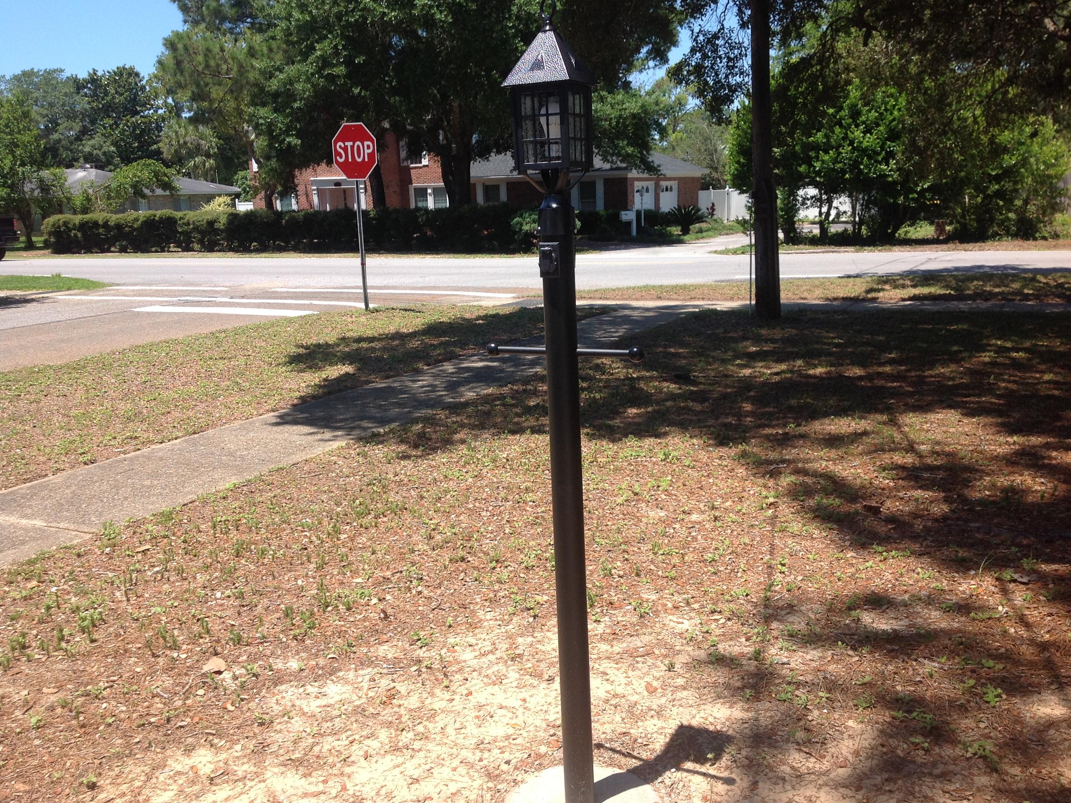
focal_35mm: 36
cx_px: 550
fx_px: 1114
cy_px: 406
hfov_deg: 51.3
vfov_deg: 39.7
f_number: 2.4
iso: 50
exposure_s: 1/1080
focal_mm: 4.28
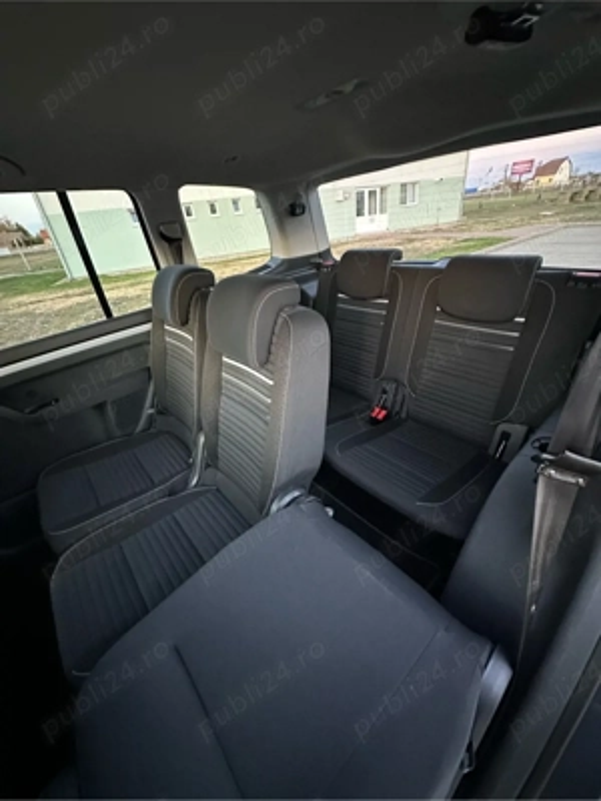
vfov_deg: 102.1
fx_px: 324
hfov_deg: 85.7
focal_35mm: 14
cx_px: 300
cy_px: 400
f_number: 2.2
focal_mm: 2.22
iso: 1250
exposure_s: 1/34
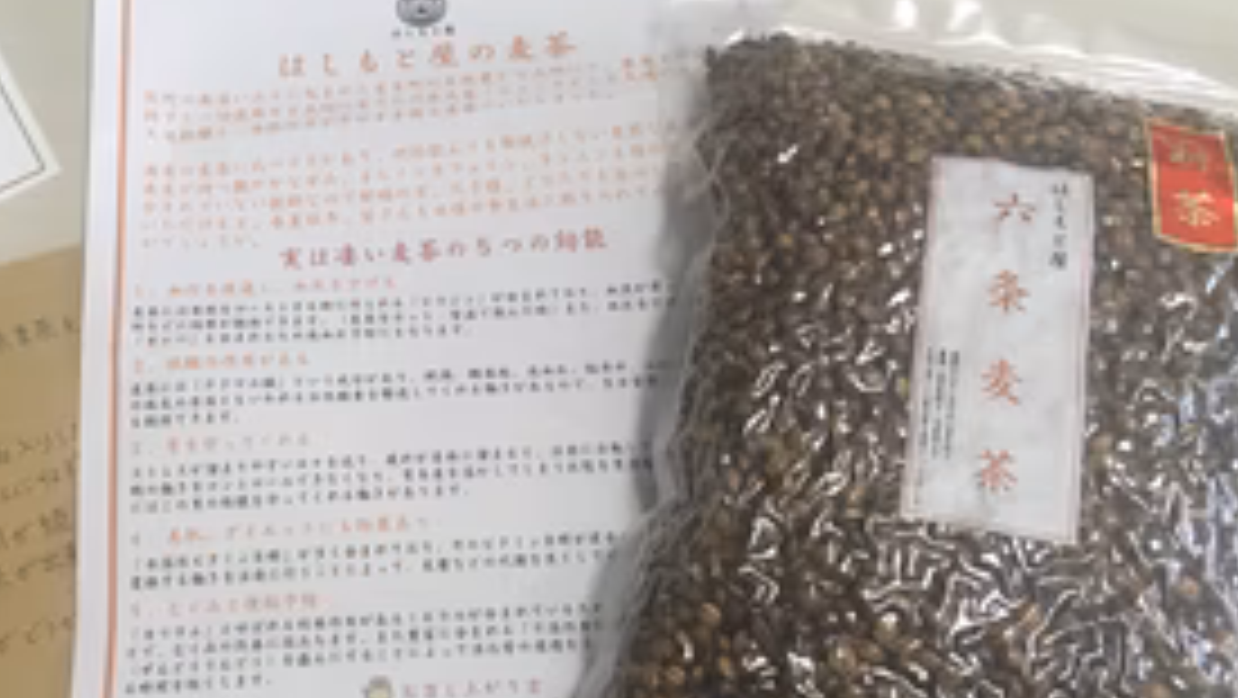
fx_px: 1511
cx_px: 441
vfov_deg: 26.0
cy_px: 405
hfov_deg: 44.1
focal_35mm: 46
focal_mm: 4.15
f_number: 2.2
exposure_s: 1/30
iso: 80
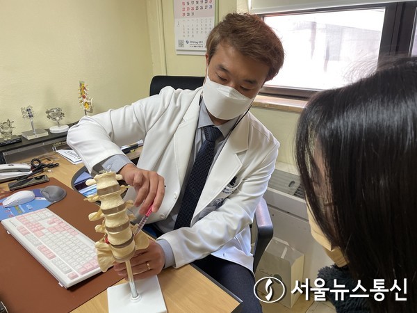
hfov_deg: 67.3
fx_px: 313
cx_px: 208
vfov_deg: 53.1
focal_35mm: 26
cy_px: 156
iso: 64
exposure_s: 1/60
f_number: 1.6
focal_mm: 4.2
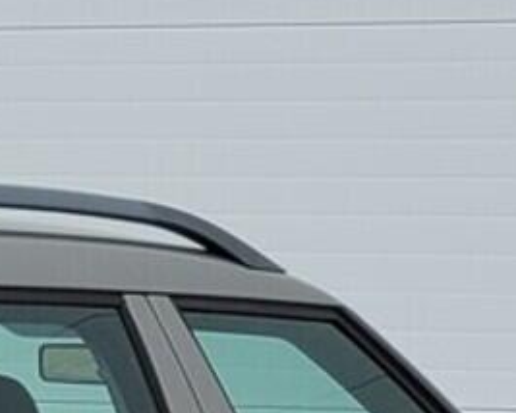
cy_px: 658
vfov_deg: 3.9
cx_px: -230
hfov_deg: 4.8
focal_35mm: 400
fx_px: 6113
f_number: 2.4
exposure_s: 1/60
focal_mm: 7.12
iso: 32
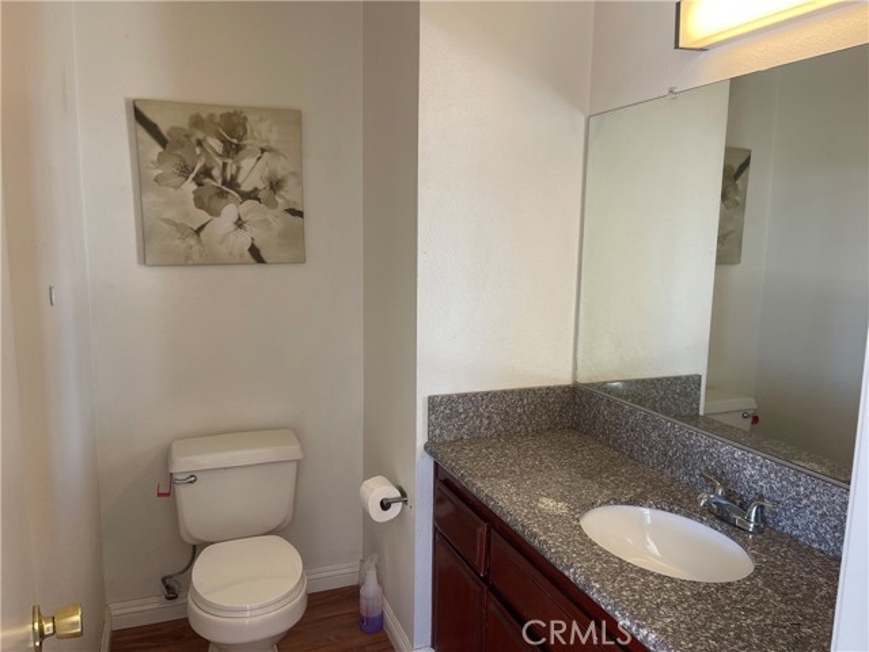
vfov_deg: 54.9
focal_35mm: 25
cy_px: 326
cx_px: 434
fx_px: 628
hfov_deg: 69.4
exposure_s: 1/60
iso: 64
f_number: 1.6
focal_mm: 5.1
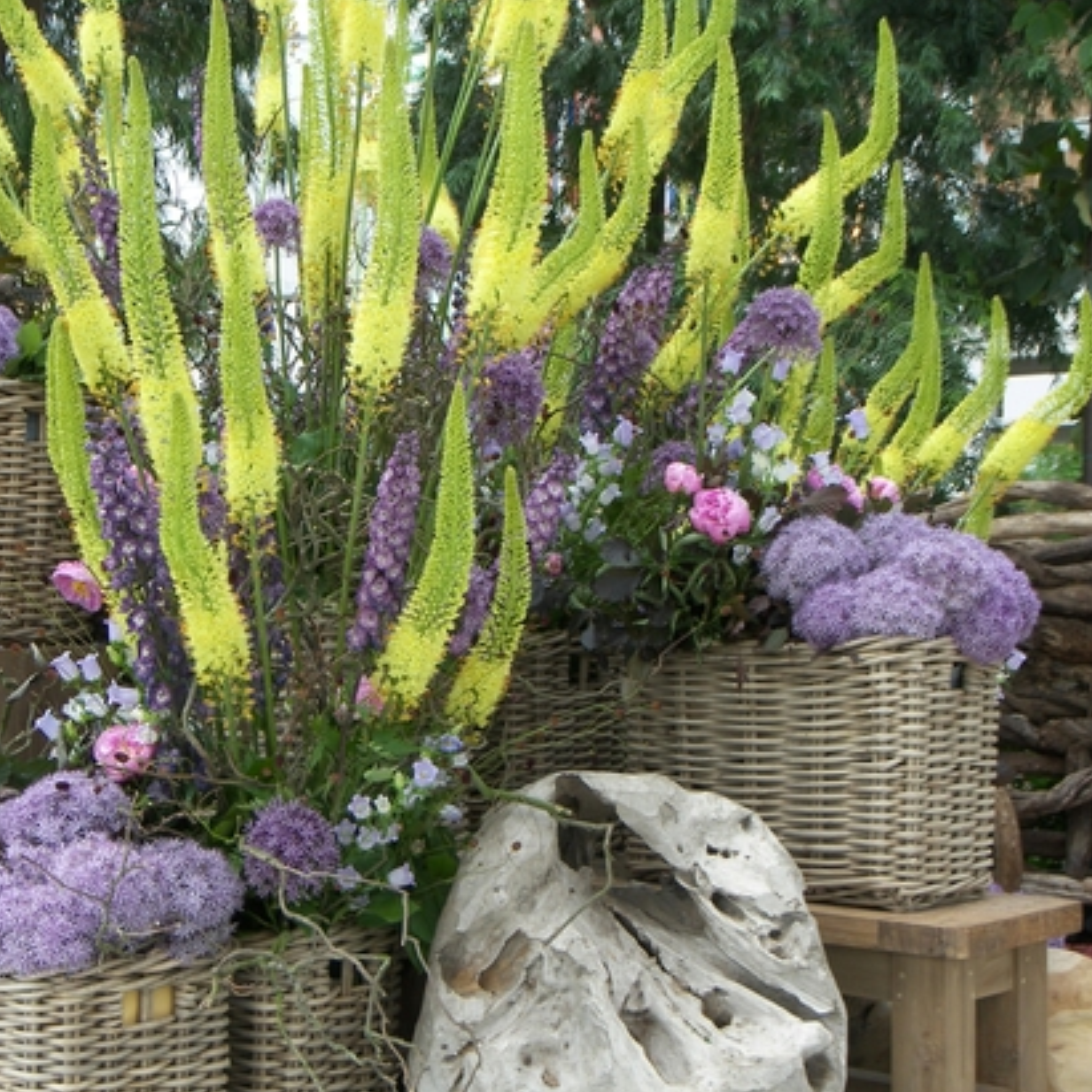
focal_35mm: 62
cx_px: 430
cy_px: 585
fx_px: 2213
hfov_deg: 27.7
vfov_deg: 27.7
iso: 64
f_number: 3.6
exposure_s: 1/40
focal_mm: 10.1
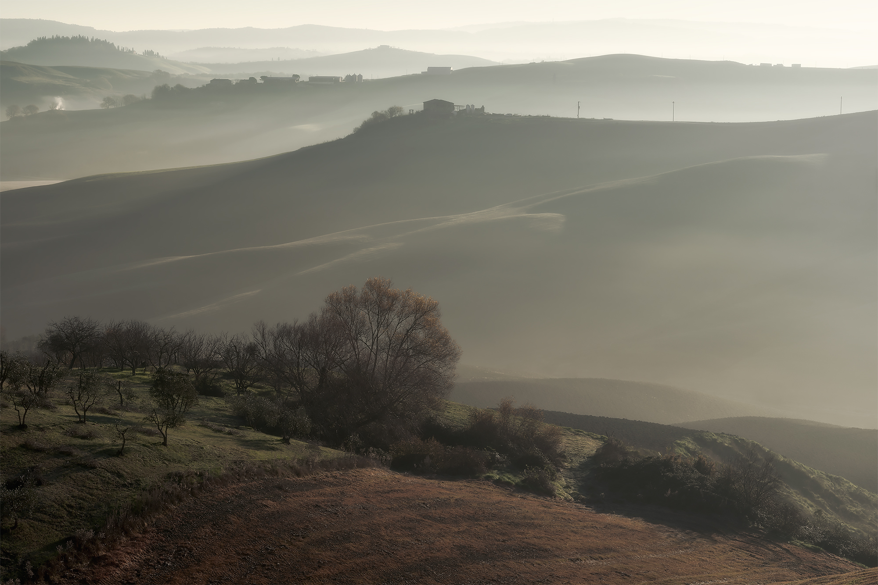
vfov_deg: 10.2
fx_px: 3293
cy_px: 292
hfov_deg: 15.2
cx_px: 439
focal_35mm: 135
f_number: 16
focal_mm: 135
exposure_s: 1/80
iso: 100
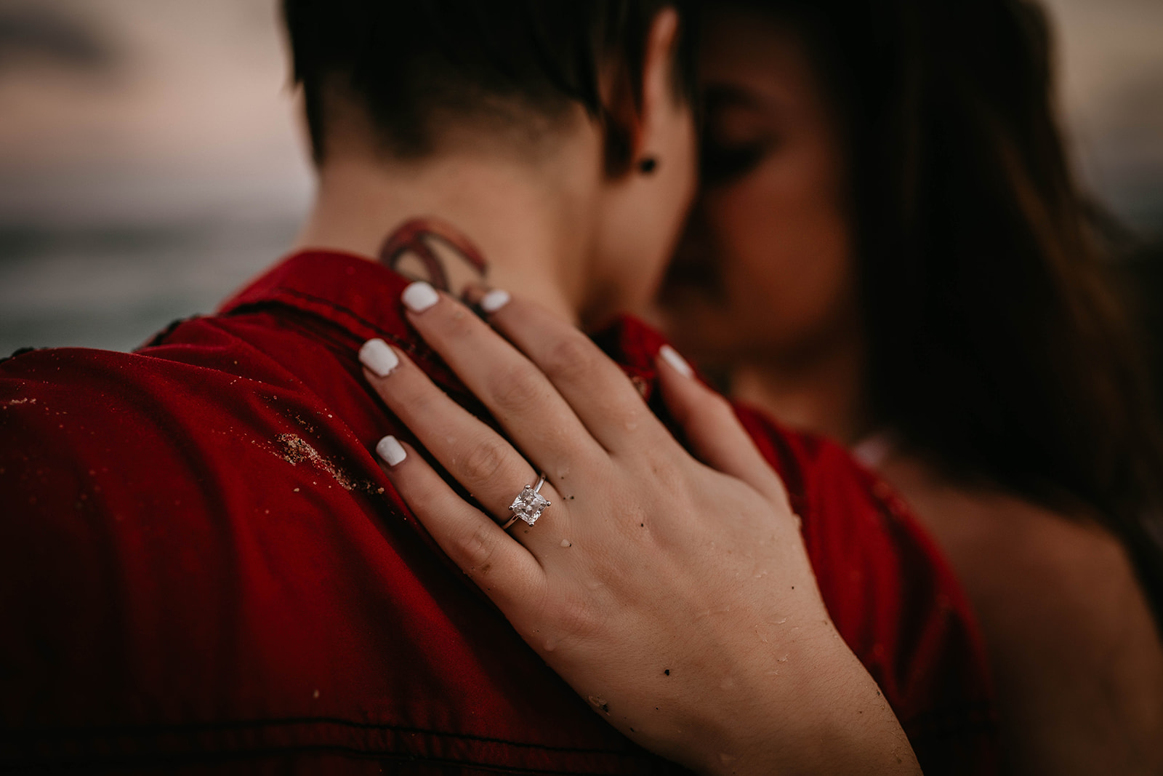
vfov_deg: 37.9
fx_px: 1131
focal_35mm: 35
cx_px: 582
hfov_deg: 54.4
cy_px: 388
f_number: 2
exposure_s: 1/250
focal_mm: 35
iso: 125
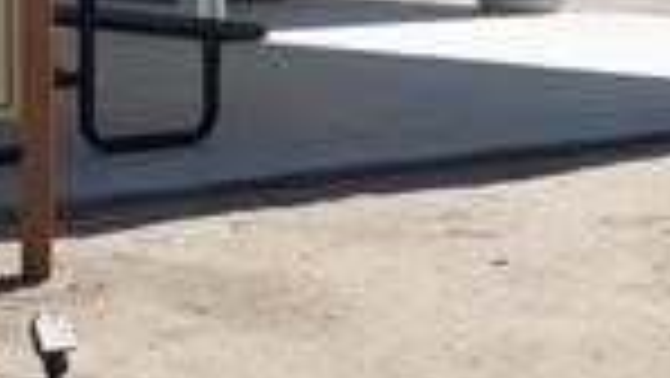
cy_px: -218
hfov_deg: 12.5
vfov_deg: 7.1
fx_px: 2986
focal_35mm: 168
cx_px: -99
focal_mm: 9
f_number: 3.8
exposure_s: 1/1250
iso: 125
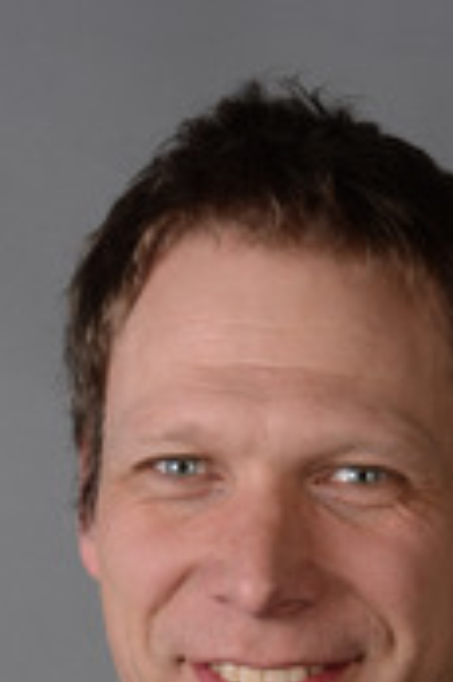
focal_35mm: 221
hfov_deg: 6.2
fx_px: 4179
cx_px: 295
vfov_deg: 9.2
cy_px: 792
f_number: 14
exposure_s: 1/250
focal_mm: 85
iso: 100
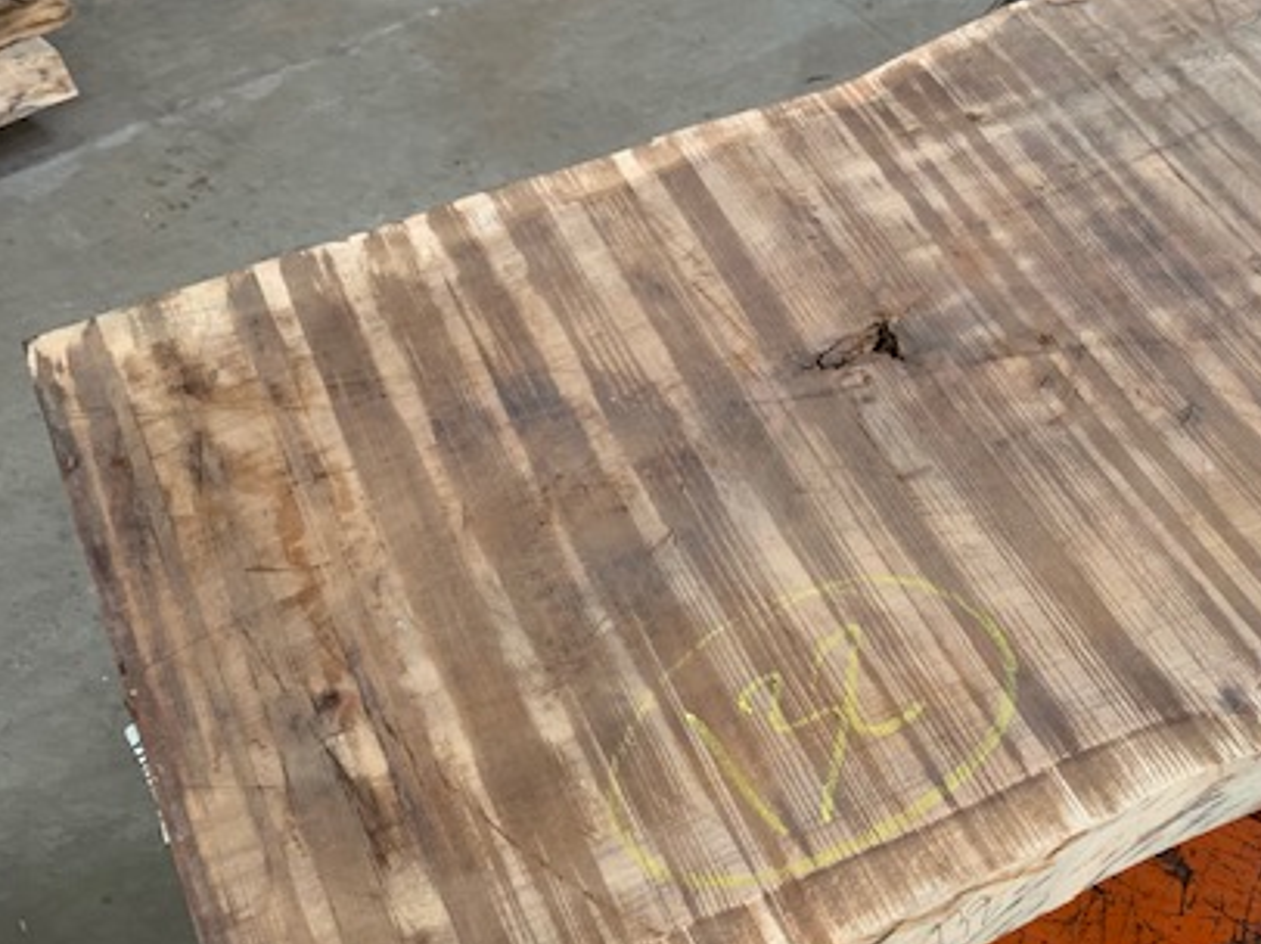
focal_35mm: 41
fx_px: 1493
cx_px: 957
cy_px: 519
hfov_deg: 44.2
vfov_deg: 35.1
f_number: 1.8
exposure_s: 1/60
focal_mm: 4.25
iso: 200
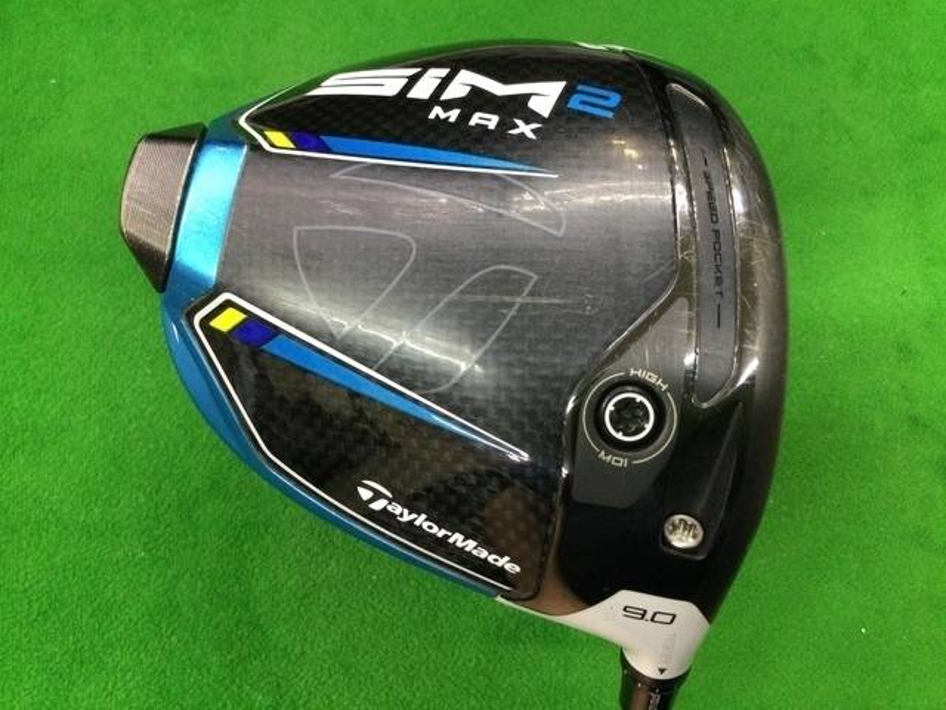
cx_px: 473
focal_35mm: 31
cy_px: 355
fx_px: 847
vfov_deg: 45.4
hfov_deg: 58.4
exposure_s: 1/30
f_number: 2.4
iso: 125
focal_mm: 3.3
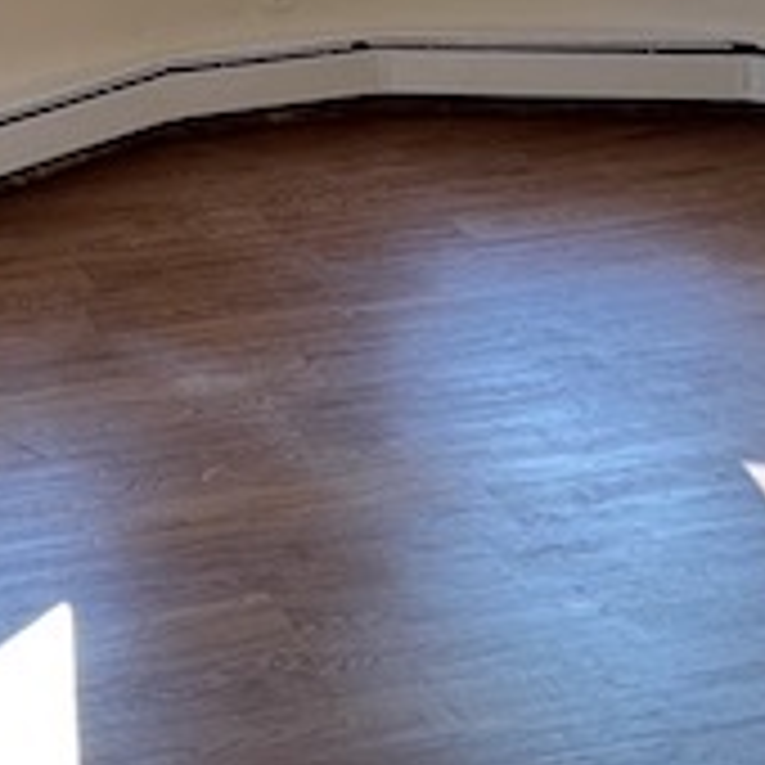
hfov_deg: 26.2
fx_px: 1350
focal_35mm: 54
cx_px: -266
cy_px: -351
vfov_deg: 25.0
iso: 80
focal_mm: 1.57
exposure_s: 1/120
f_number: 1.8
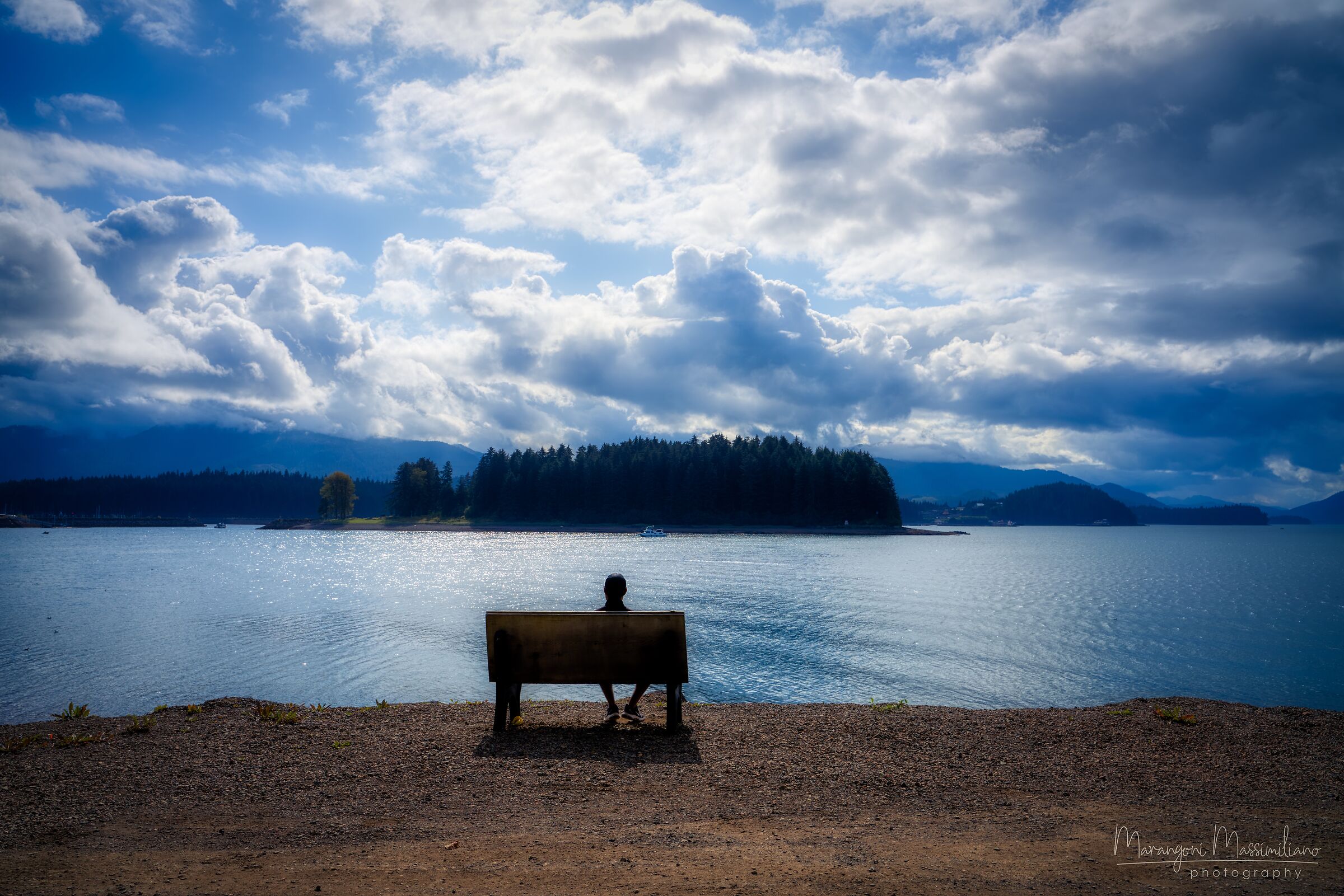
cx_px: 672
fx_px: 1045
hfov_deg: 65.5
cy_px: 448
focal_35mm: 28
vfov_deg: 46.4
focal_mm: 28
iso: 100
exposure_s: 1/500
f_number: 9
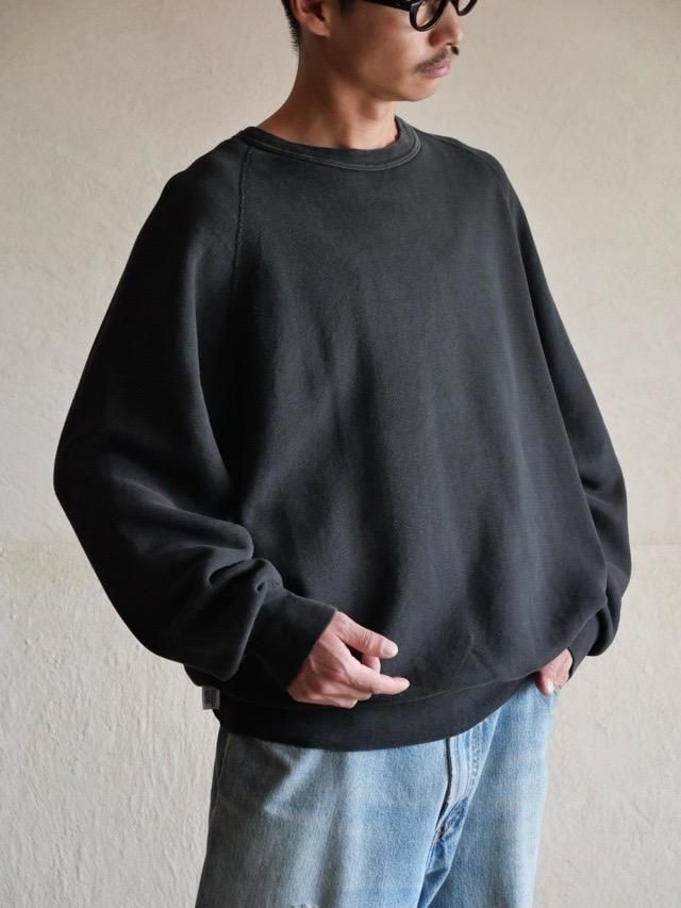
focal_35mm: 104
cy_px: 454
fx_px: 2727
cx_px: 340
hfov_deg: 14.2
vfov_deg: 18.9
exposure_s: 1/125
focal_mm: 52
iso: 1600
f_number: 4
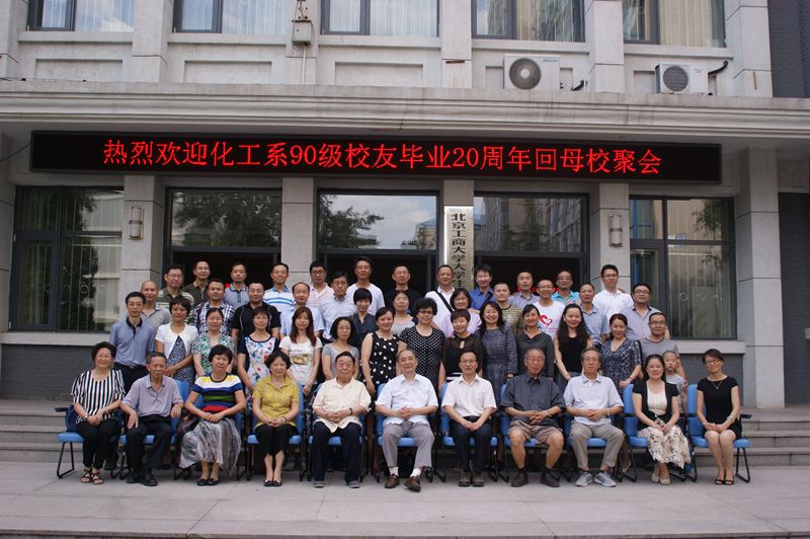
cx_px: 405
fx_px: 809
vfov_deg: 36.8
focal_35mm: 36
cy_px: 270
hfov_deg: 53.2
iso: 100
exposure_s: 1/80
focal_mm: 24
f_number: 6.3
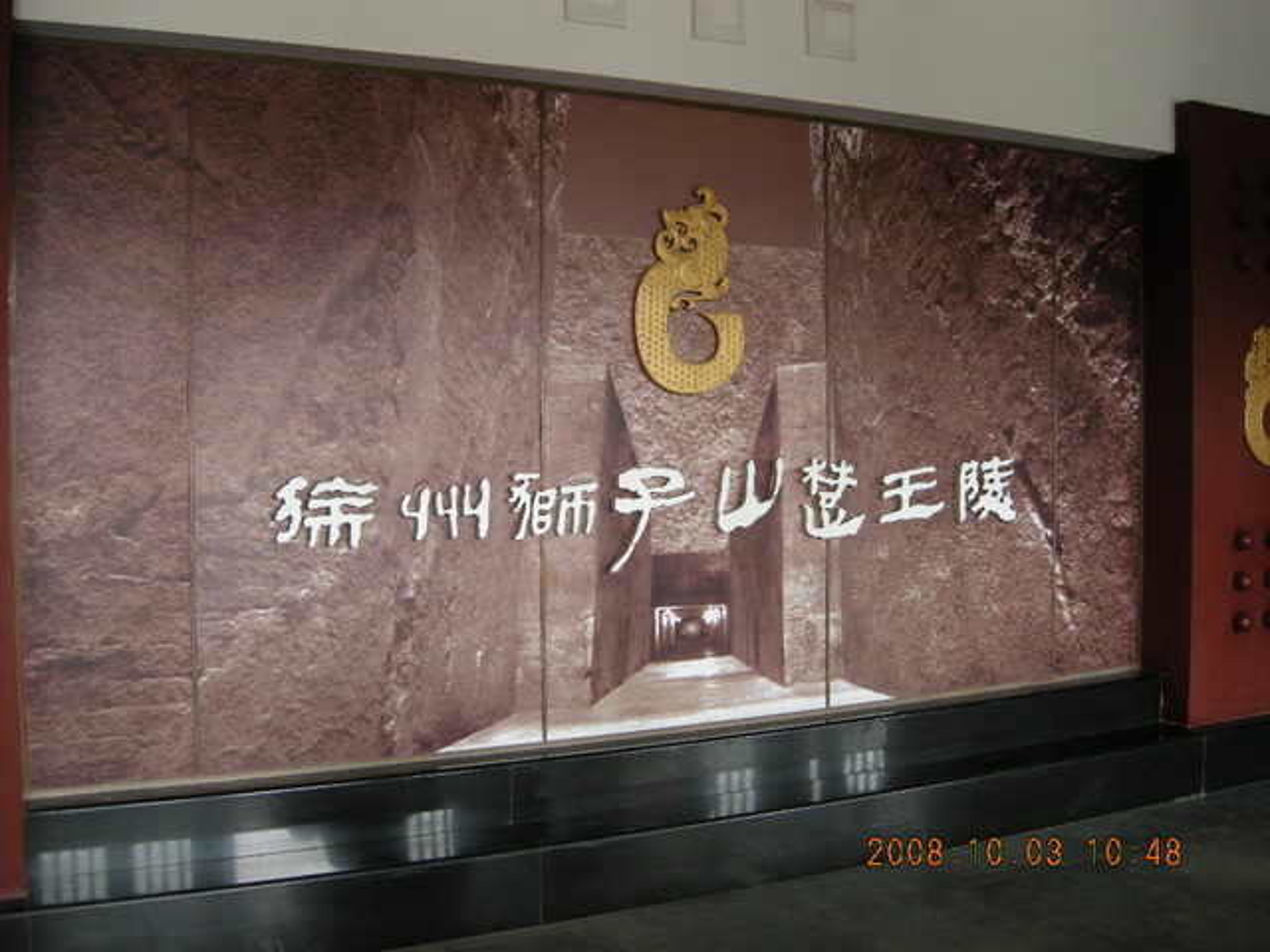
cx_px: 635
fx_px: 1284
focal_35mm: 35
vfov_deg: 40.7
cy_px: 476
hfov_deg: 52.6
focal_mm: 7.5
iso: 131
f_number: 2.7
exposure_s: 1/72.2
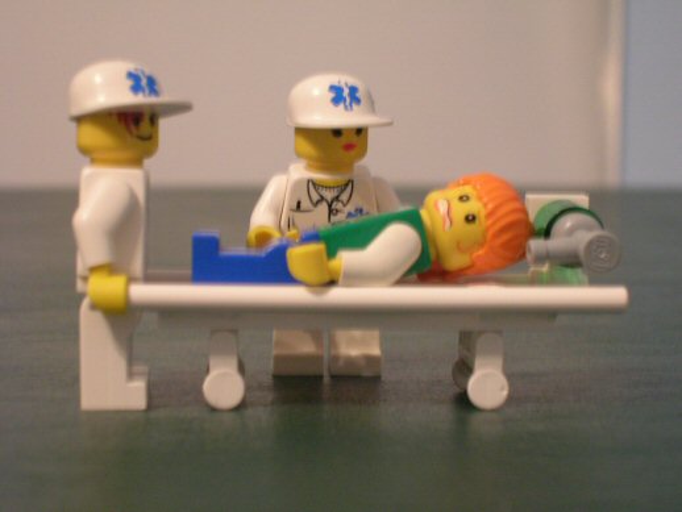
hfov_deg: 25.0
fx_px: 1537
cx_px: 341
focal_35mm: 78
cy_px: 256
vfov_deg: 18.9
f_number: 4.1
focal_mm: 13
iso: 200
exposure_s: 1/3.2
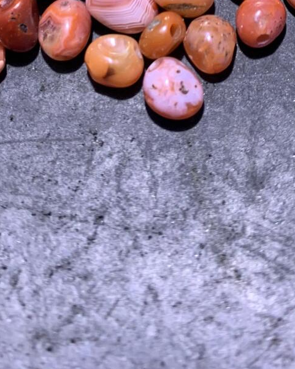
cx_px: 196
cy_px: -181
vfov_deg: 21.2
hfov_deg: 20.1
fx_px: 829
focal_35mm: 76
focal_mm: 4.25
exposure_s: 1/102
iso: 100
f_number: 1.8
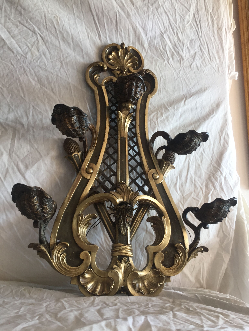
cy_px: 166
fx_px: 278
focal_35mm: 29
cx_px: 124
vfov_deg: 61.7
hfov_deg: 48.2
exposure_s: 1/50
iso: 32
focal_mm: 4.15
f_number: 2.2
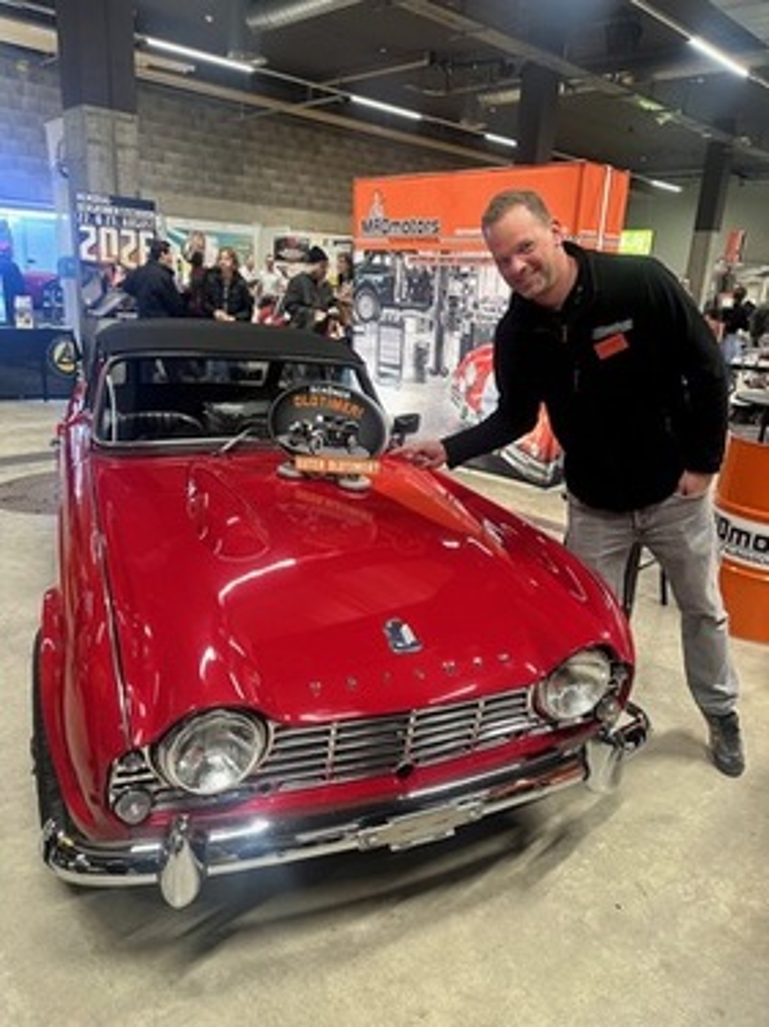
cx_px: 384
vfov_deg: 71.6
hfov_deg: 56.8
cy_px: 514
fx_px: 711
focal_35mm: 24
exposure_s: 1/50
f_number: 1.78
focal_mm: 6.86
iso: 320
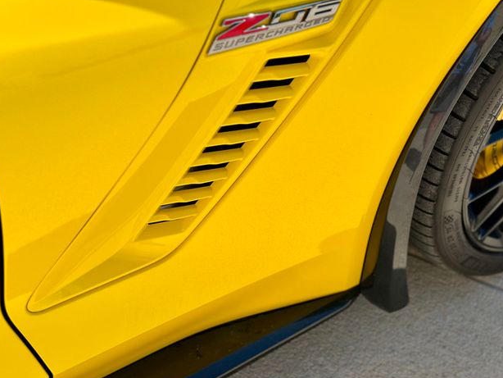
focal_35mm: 50
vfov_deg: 29.1
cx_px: 255
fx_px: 727
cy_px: 189
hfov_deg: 38.2
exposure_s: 1/6211
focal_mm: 6.86
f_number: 1.78
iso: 100
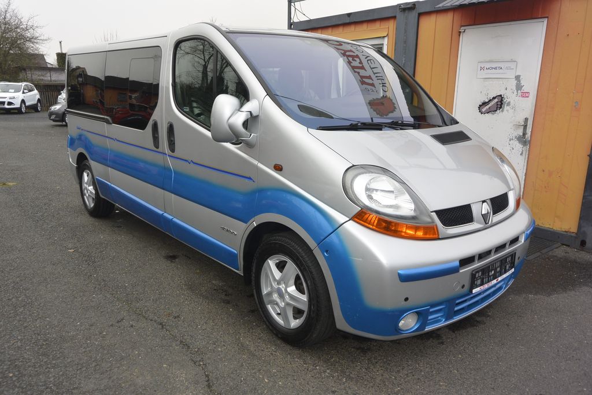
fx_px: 444
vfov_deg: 47.9
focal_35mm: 27
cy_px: 198
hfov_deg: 67.4
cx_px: 296
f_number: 4
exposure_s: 1/250
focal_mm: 10
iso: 160
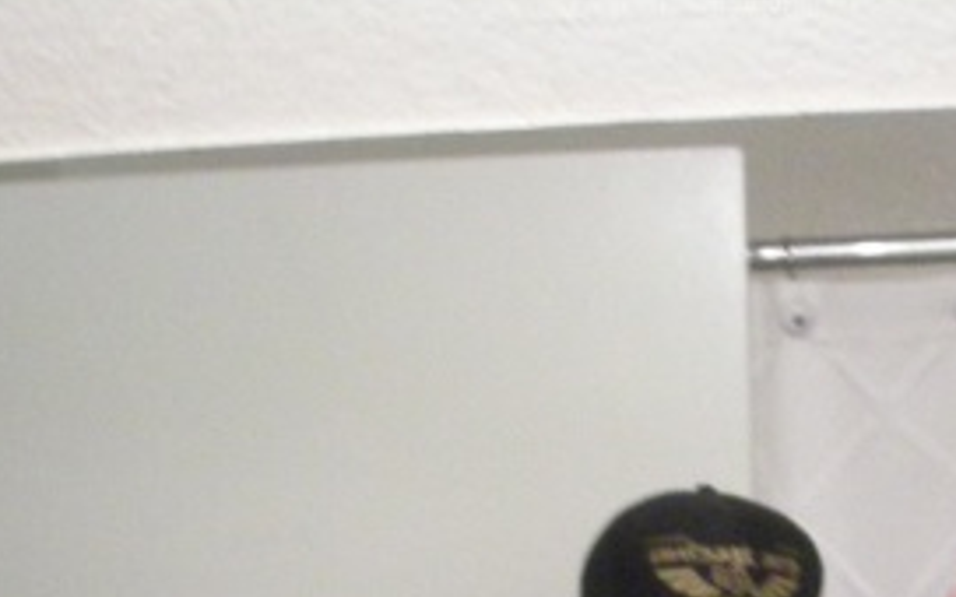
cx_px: 706
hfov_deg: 19.0
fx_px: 2840
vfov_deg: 11.2
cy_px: 1043
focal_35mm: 109
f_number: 2.8
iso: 400
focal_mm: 5.7
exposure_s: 1/37.6
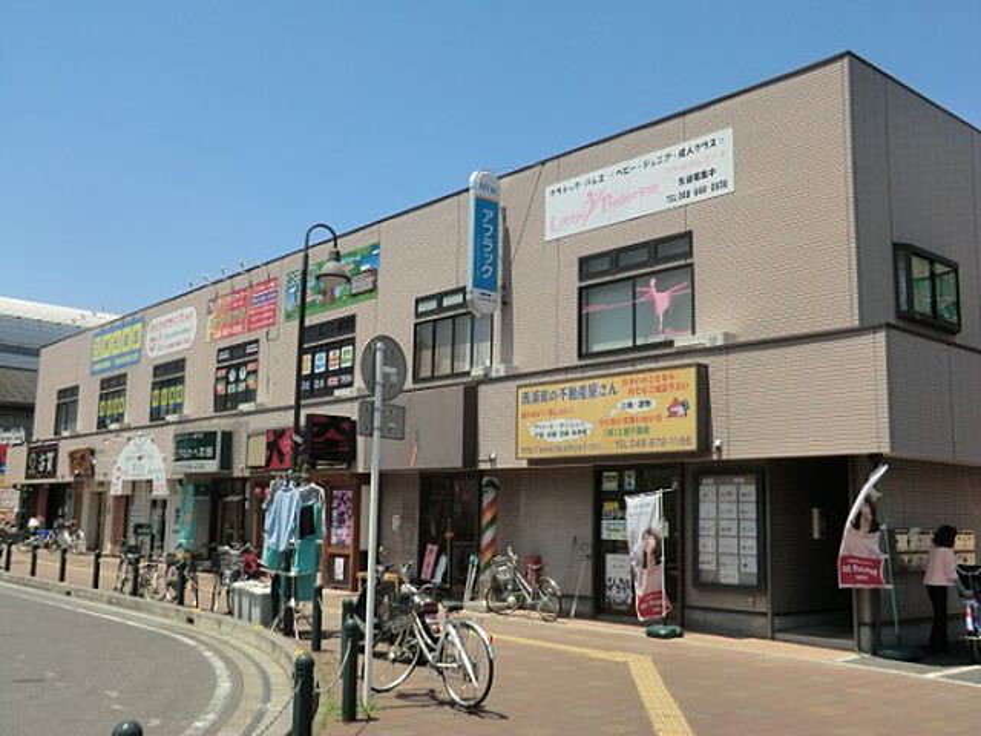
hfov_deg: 54.0
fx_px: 964
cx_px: 490
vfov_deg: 41.8
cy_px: 368
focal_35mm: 34
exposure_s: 1/1000
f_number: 3.6
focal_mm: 6.1
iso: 80
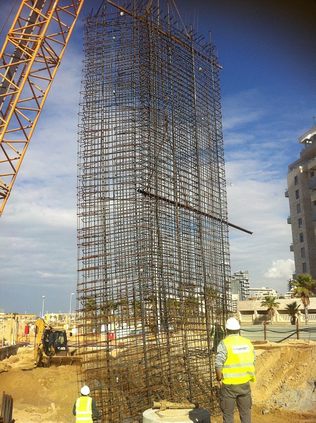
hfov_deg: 40.6
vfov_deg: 52.7
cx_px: 158
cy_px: 212
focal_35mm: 35
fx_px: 427
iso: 80
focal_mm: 3.85
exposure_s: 1/1916
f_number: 2.8
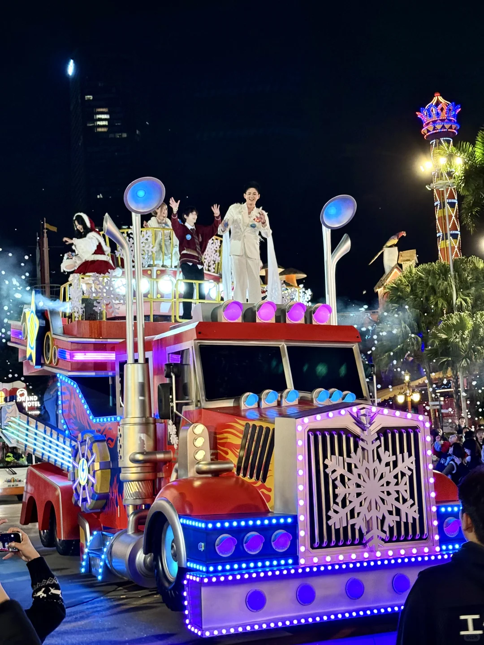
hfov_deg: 30.3
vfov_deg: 39.7
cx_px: 242
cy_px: 322
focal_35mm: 48
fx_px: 895
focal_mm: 6.76
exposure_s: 1/50
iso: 200
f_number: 1.78
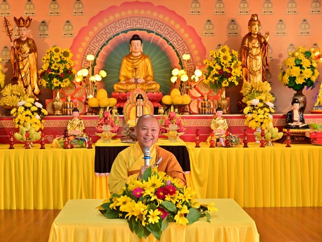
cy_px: 121
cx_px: 139
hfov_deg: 34.9
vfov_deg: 26.6
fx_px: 512
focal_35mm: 55
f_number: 5
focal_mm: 50
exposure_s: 1/125
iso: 1000
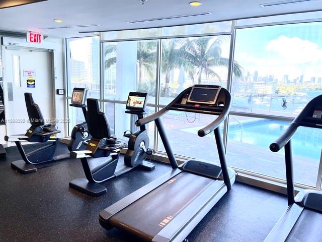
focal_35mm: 26
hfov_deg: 67.3
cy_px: 121
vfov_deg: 53.1
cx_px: 161
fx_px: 242
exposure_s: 1/120
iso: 100
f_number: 1.6
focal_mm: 5.1
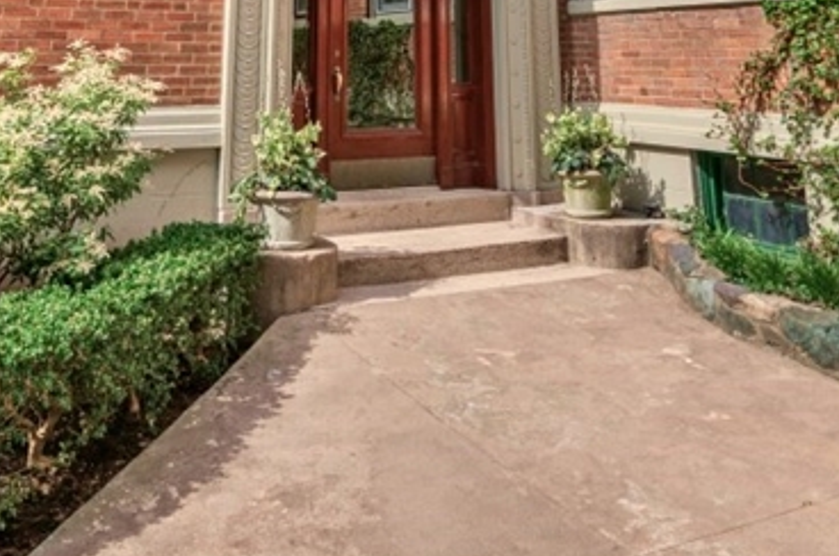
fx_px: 907
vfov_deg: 27.4
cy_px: -197
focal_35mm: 39
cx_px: 360
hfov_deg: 49.5
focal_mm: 14
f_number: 5.6
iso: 100
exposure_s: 1/320
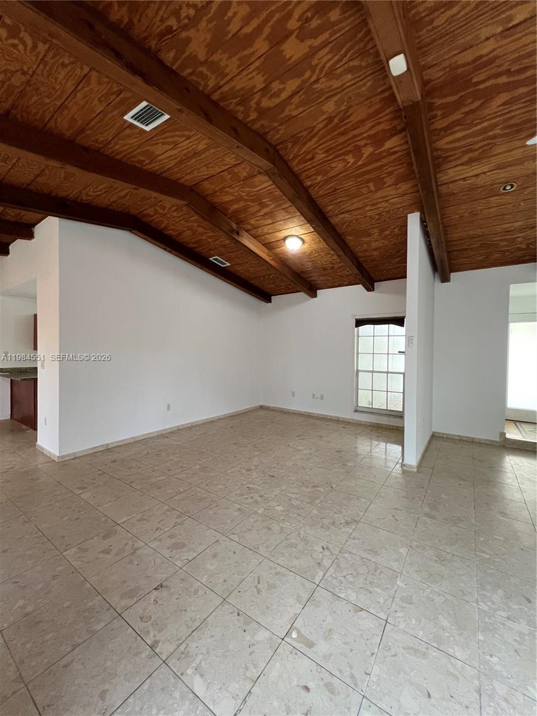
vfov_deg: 106.2
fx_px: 269
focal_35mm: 13
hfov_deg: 89.9
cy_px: 358
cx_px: 268
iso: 250
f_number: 1.8
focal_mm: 1.57
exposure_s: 1/60
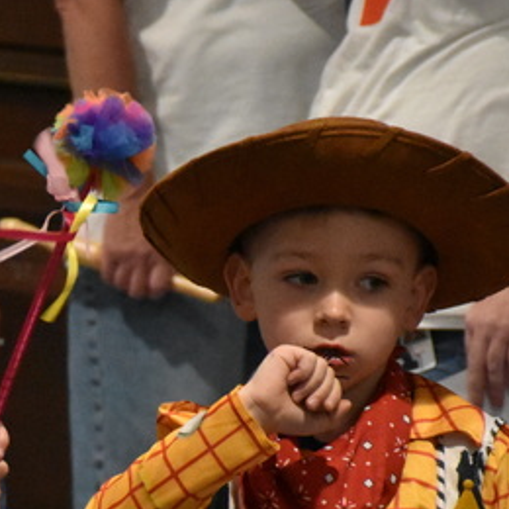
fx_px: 8368
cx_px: -204
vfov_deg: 3.5
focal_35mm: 503
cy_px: 426
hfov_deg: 3.5
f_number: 5.6
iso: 6400
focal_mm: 100
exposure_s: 1/400
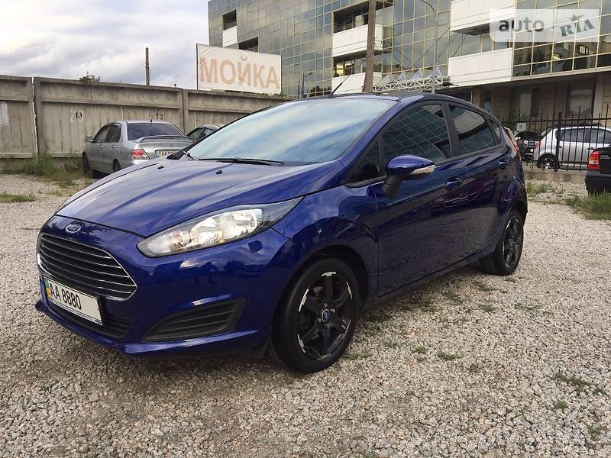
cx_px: 306
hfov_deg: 61.7
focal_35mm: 29
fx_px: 512
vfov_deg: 48.2
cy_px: 229
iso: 32
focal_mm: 4.2
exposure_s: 1/329
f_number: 2.2
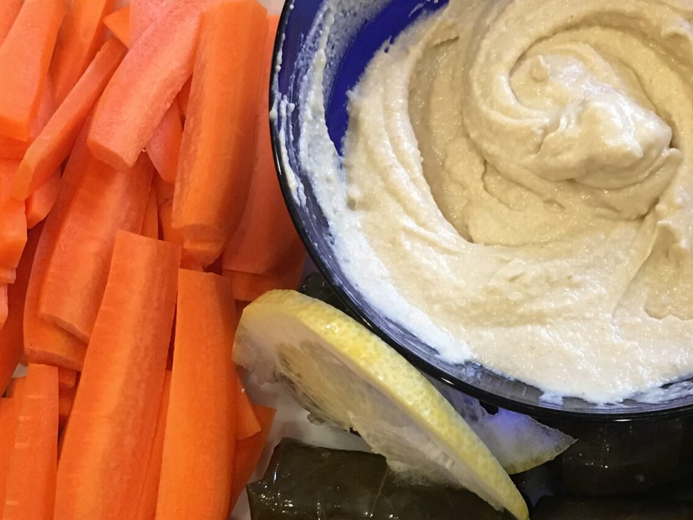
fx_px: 1321
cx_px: 550
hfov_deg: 28.8
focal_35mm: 66
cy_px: 438
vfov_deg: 21.9
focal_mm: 4.15
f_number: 2.2
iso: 50
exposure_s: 1/15
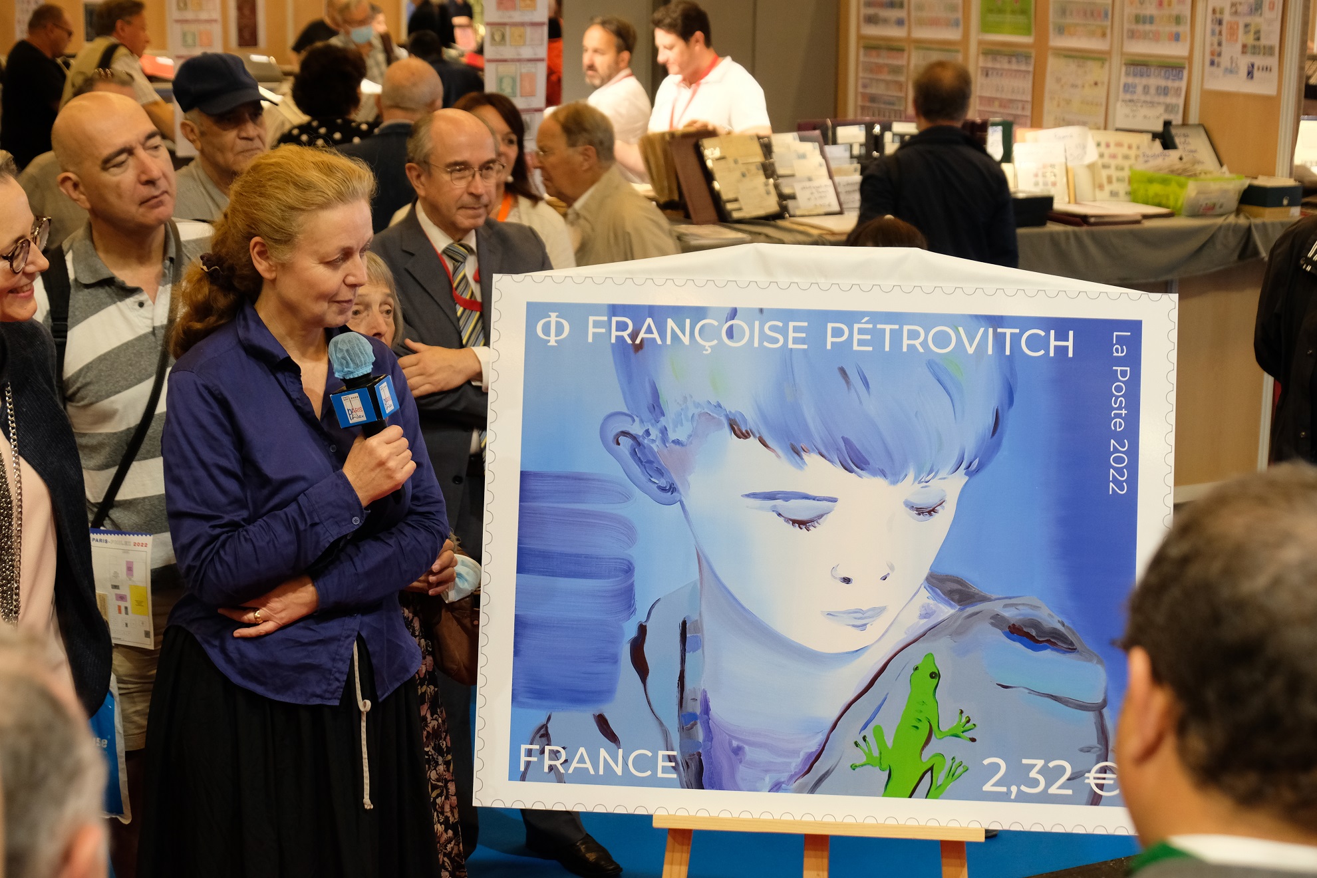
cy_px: 439
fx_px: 2122
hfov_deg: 34.5
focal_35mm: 58
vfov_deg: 23.4
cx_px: 658
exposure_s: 1/60
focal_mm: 38.9
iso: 1600
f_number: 4.5
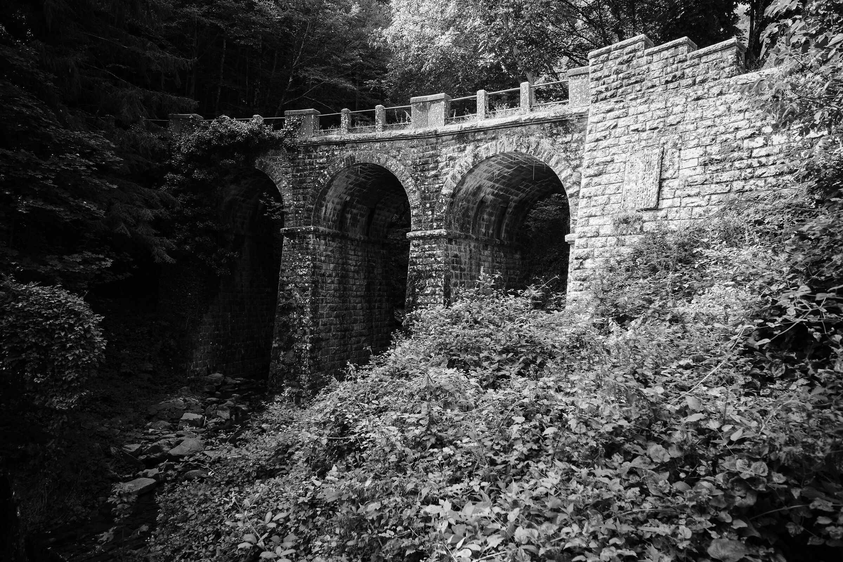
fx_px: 492
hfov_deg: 81.2
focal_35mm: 21
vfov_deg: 59.5
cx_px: 422
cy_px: 281
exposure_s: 1/320
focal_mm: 14
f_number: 5.6
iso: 800
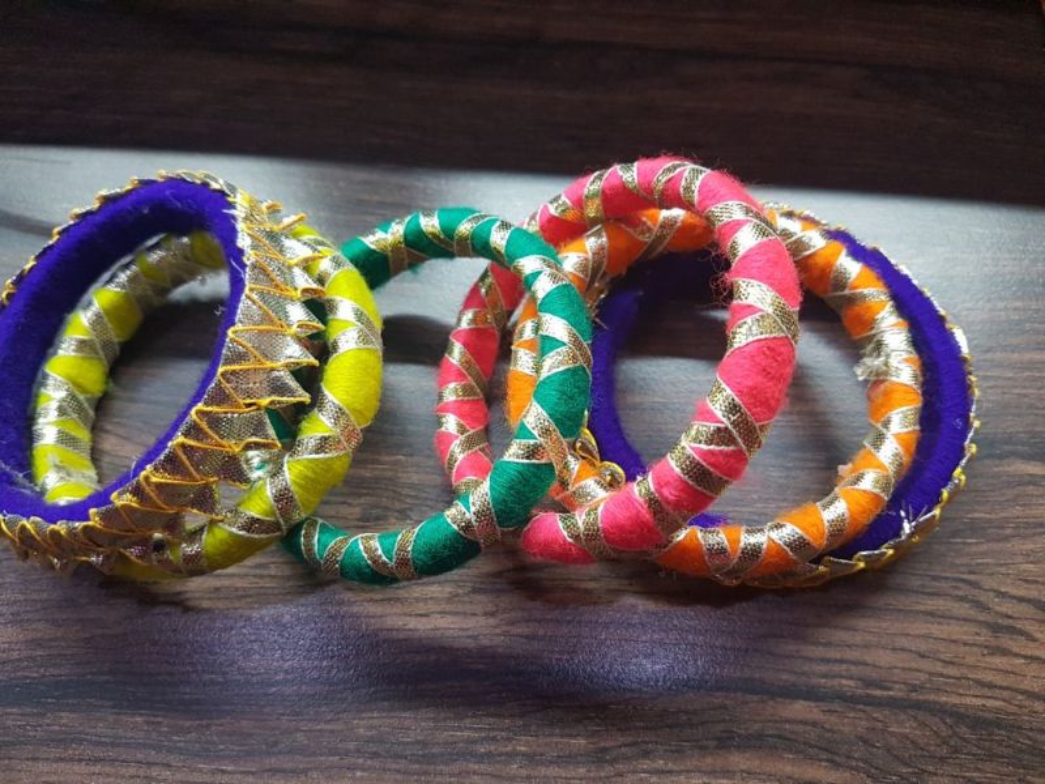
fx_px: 785
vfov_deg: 53.1
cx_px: 522
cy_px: 392
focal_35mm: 26
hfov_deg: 67.3
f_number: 1.7
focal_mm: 4.2
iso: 160
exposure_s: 1/25
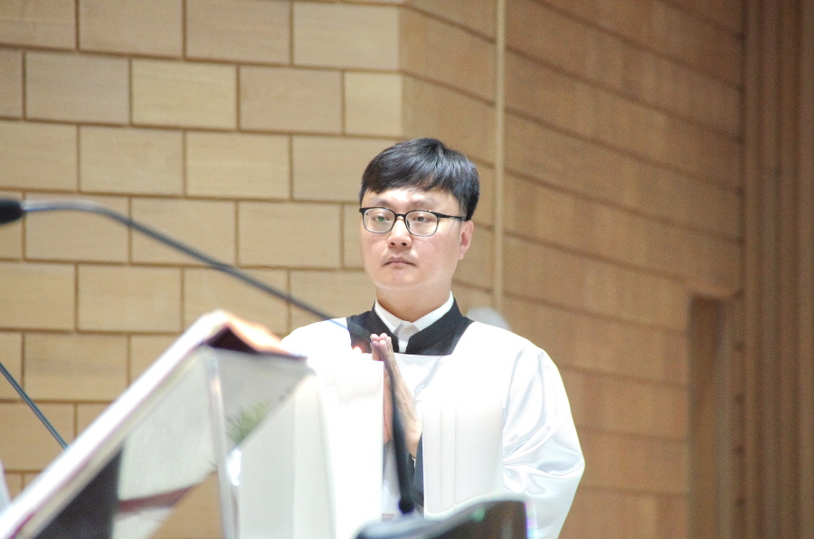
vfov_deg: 3.6
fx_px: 8461
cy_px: 270
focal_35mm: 375
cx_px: 407
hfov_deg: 5.5
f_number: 6.3
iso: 3200
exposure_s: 1/100
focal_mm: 250
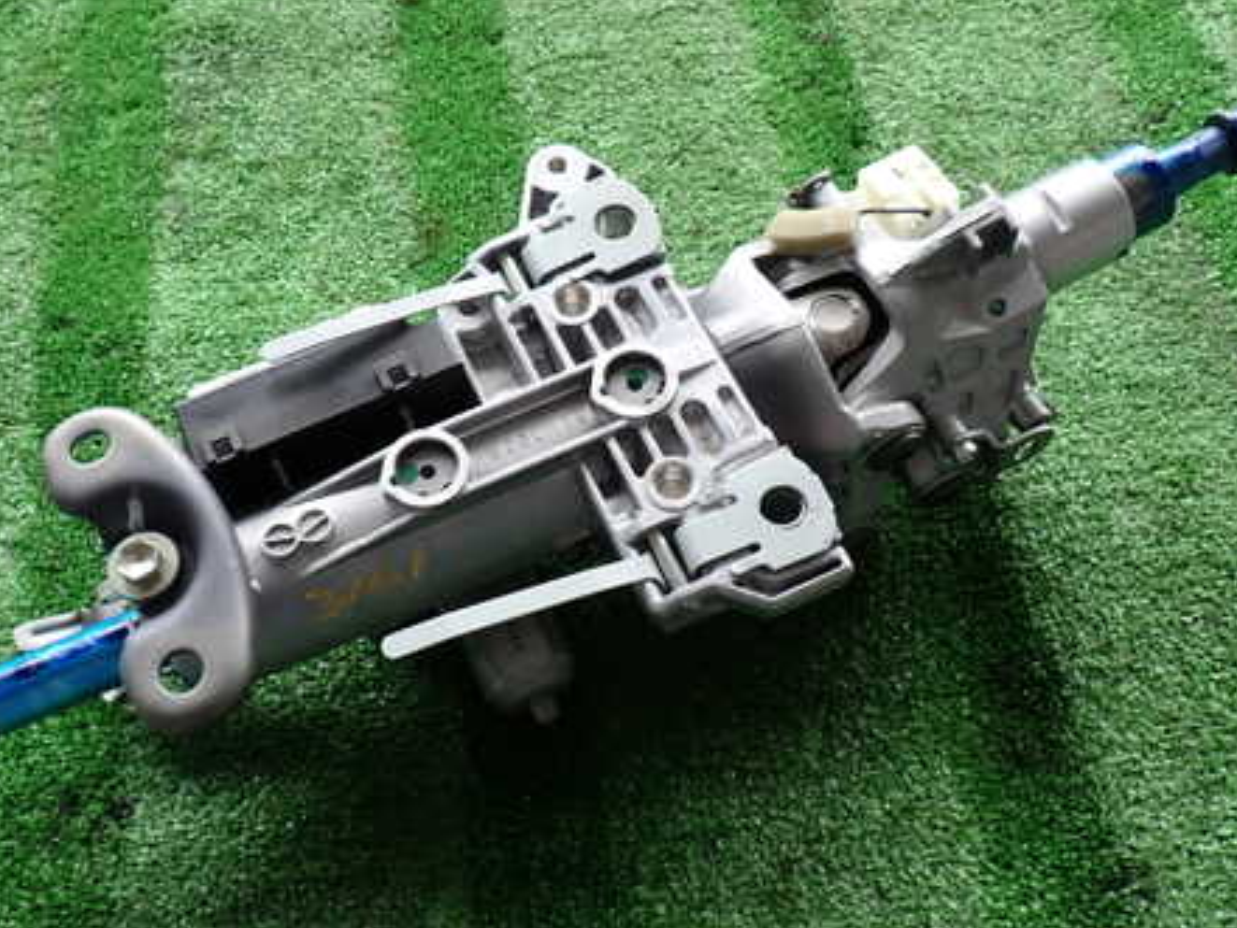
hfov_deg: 53.8
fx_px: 1215
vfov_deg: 41.8
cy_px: 507
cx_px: 541
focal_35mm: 34
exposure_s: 1/80
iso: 100
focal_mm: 4.5
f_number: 2.8
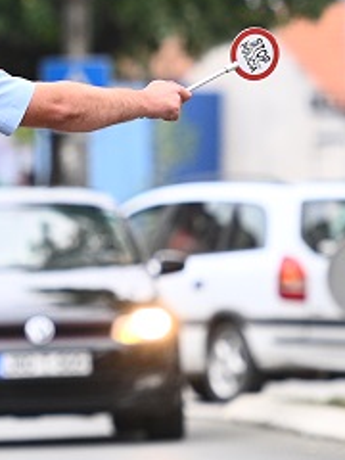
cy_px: 184
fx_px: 9594
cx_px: -6
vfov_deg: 2.7
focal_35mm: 722
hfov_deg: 2.1
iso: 800
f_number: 2.8
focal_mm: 150
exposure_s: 1/640
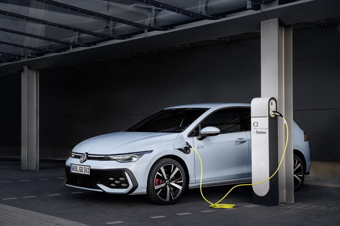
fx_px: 566
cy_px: 113
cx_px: 170
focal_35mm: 60
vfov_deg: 22.6
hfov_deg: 33.4
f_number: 8
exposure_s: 1/80
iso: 200
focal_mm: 60
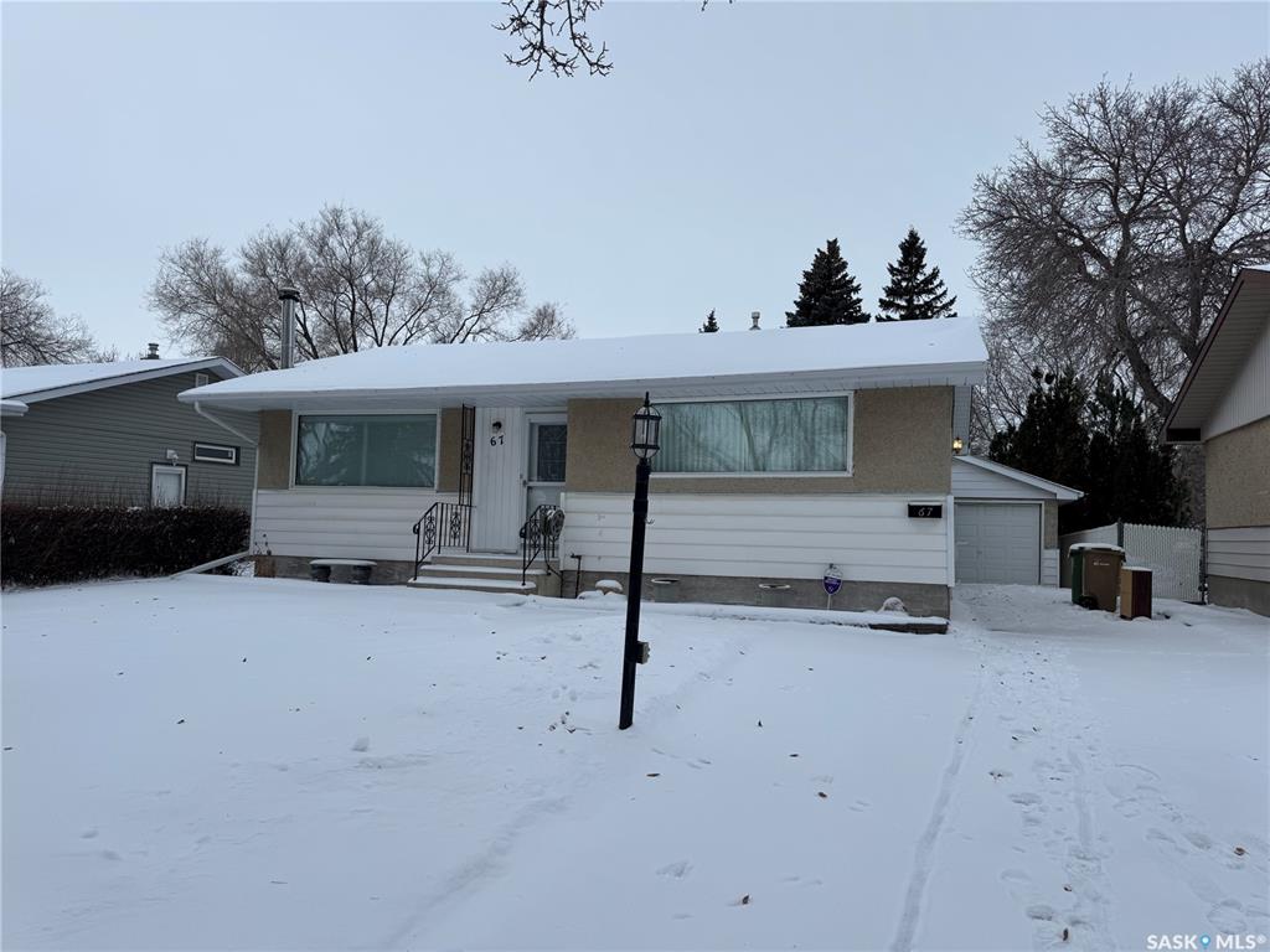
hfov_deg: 71.6
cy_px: 476
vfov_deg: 56.8
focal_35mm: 24
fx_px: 881
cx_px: 635
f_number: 1.78
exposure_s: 1/1818
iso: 80
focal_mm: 6.76
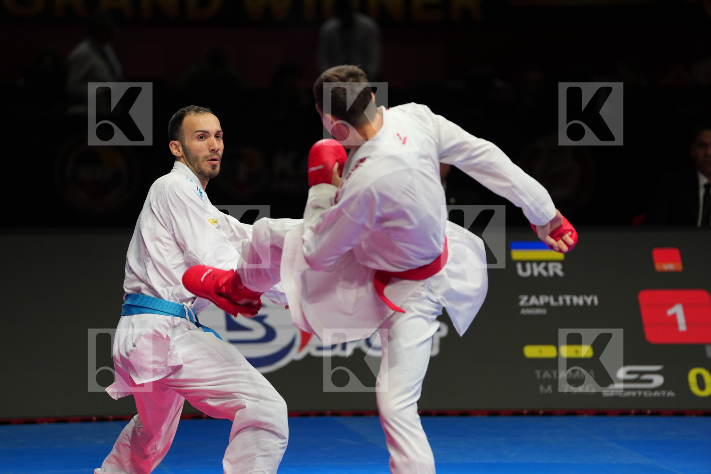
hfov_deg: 10.3
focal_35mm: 200
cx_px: 356
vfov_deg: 6.9
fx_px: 3949
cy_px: 237
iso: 500
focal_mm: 200
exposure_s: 1/1000
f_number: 2.8
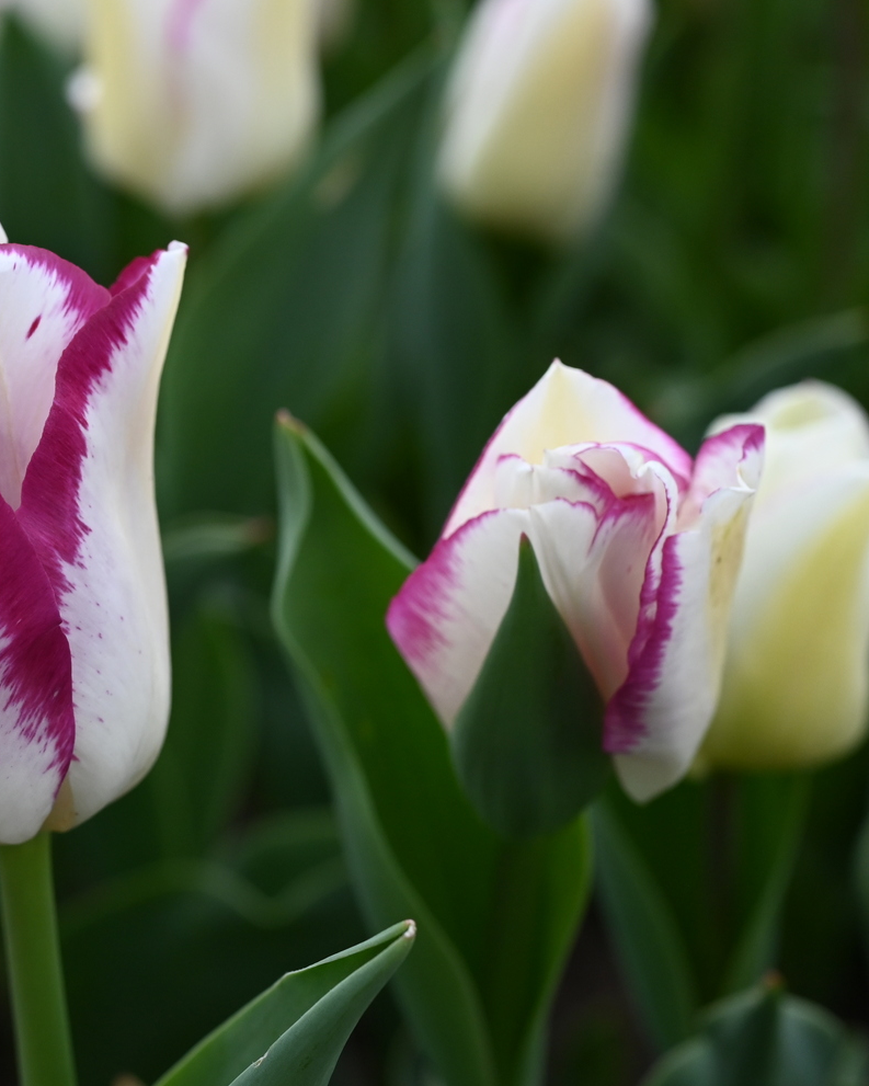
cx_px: 78
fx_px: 2282
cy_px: 540
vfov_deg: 26.8
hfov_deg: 21.1
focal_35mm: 71
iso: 640
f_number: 6.3
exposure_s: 1/1250
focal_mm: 50
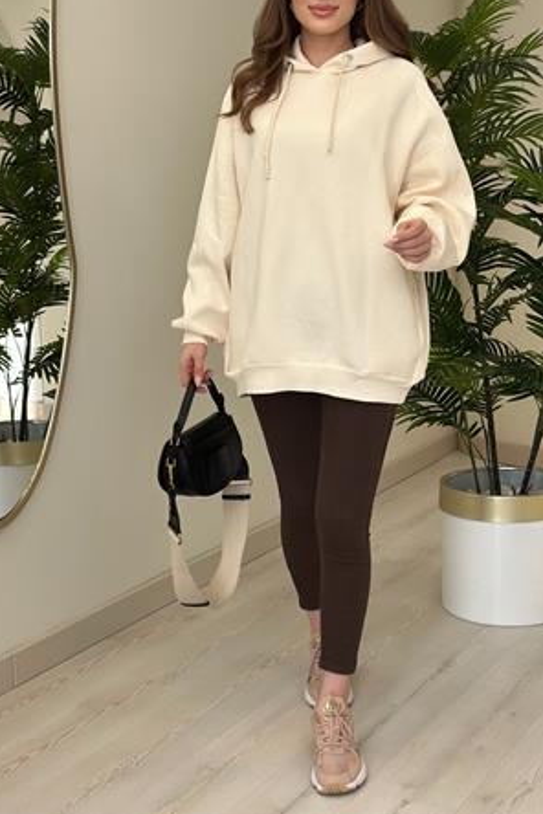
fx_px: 1357
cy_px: 333
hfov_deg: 22.6
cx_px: 325
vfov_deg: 33.3
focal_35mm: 60
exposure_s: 1/489
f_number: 1.78
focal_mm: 6.86
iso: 80
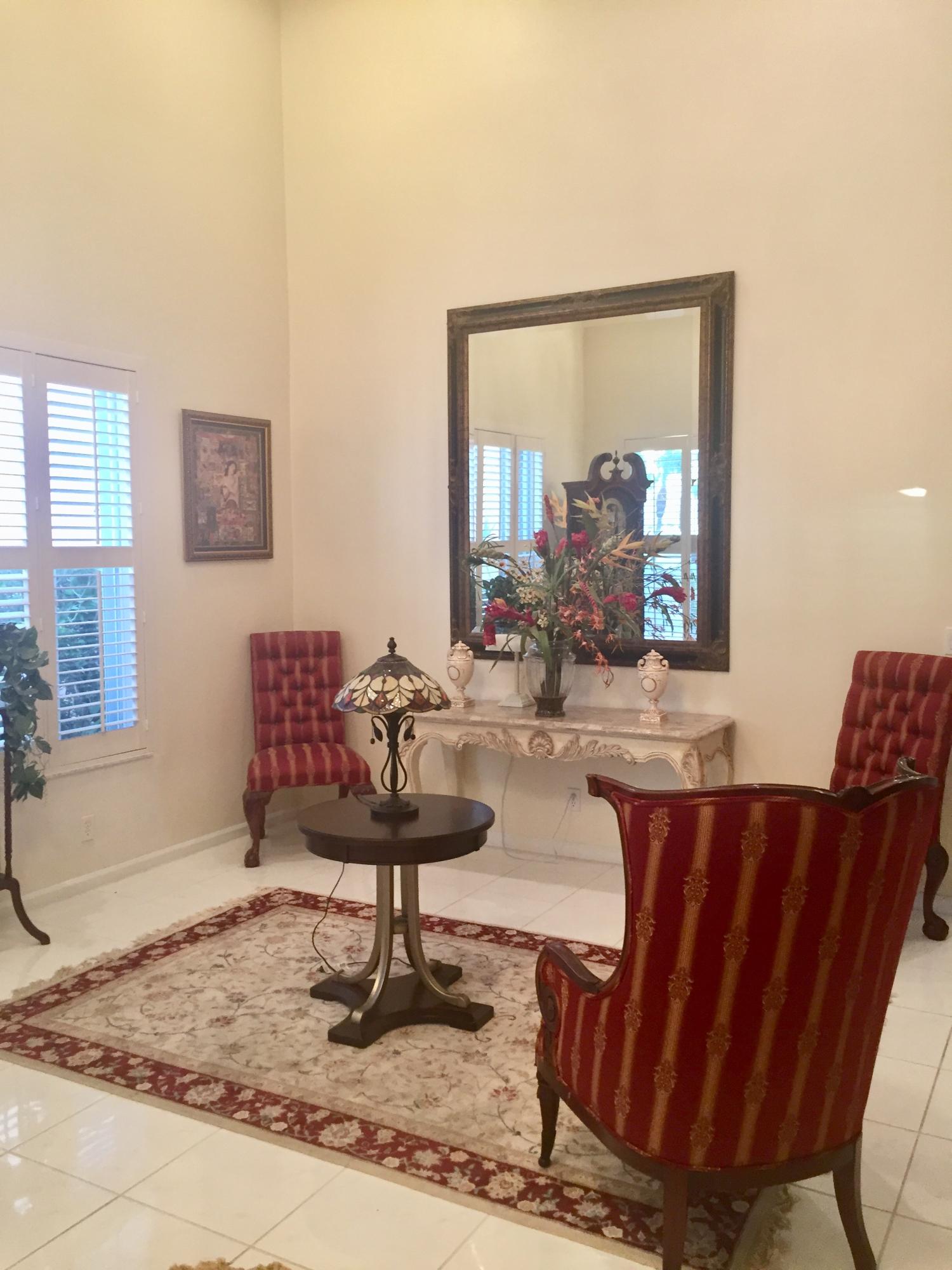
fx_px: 1063
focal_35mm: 29
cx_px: 476
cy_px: 635
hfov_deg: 48.2
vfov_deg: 61.7
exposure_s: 1/30
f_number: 2.2
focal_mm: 4.15
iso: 100
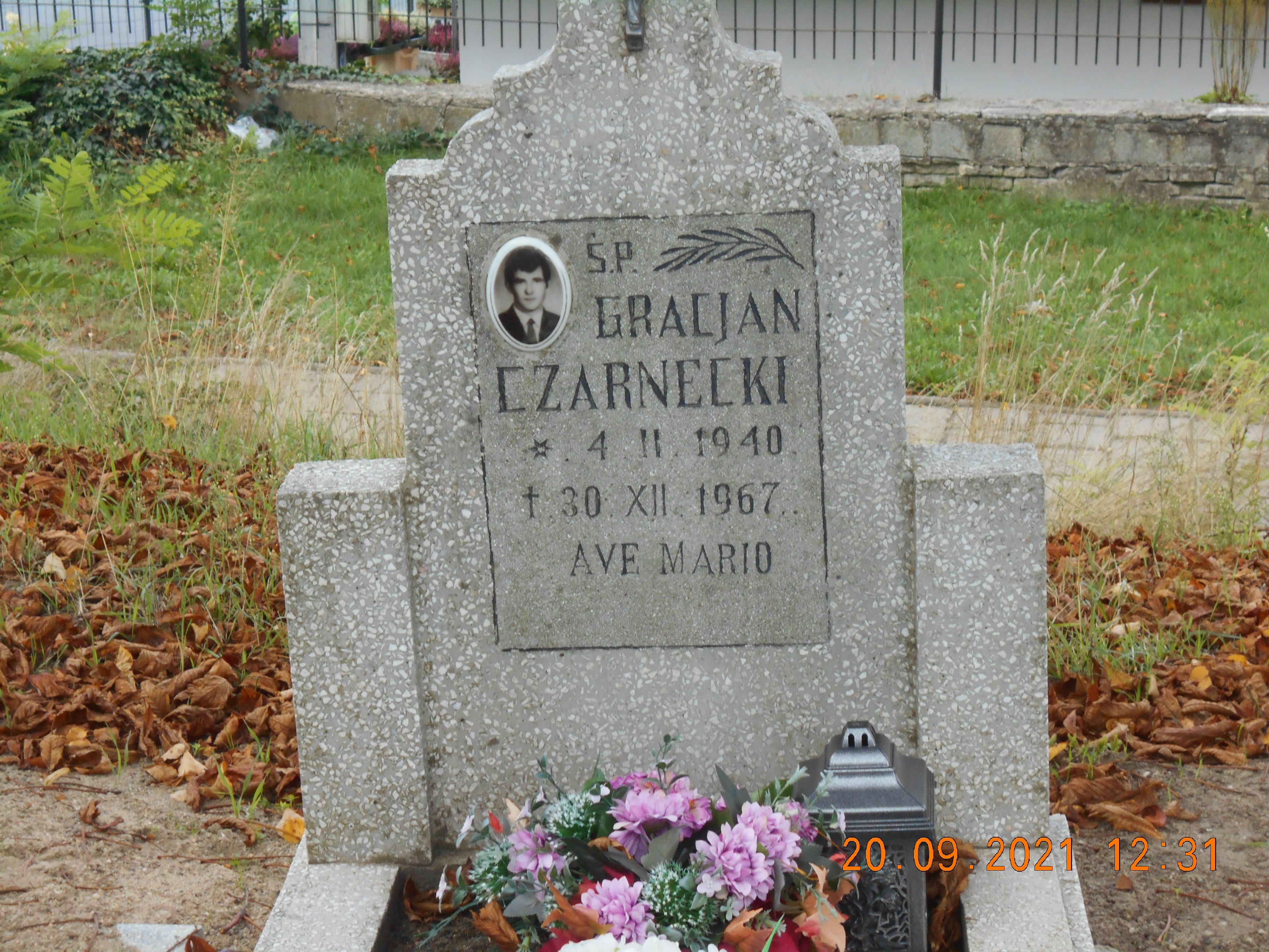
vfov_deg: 17.2
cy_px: 476
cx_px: 634
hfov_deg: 22.8
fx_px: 3153
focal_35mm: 86
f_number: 6.3
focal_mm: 15.4
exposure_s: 1/125
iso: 180
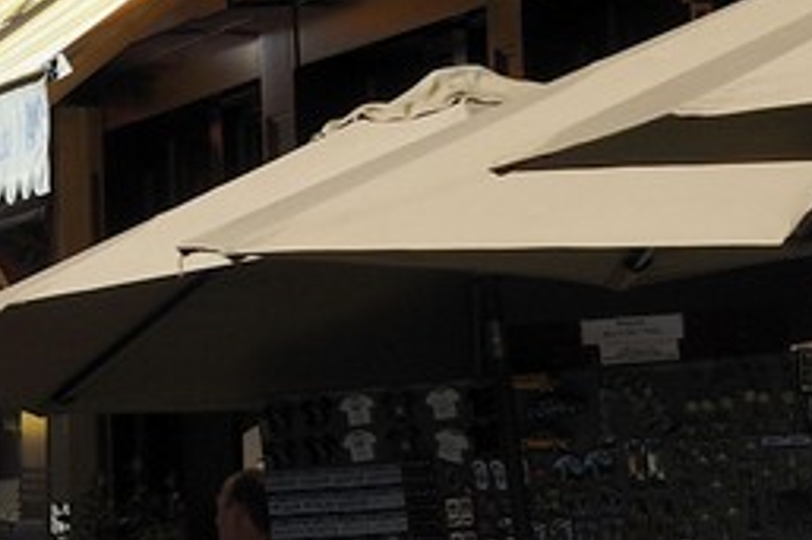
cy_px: -559
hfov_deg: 5.6
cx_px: -1292
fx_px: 7867
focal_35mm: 349
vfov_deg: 3.9
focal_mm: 56
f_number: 10
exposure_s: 1/200
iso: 200
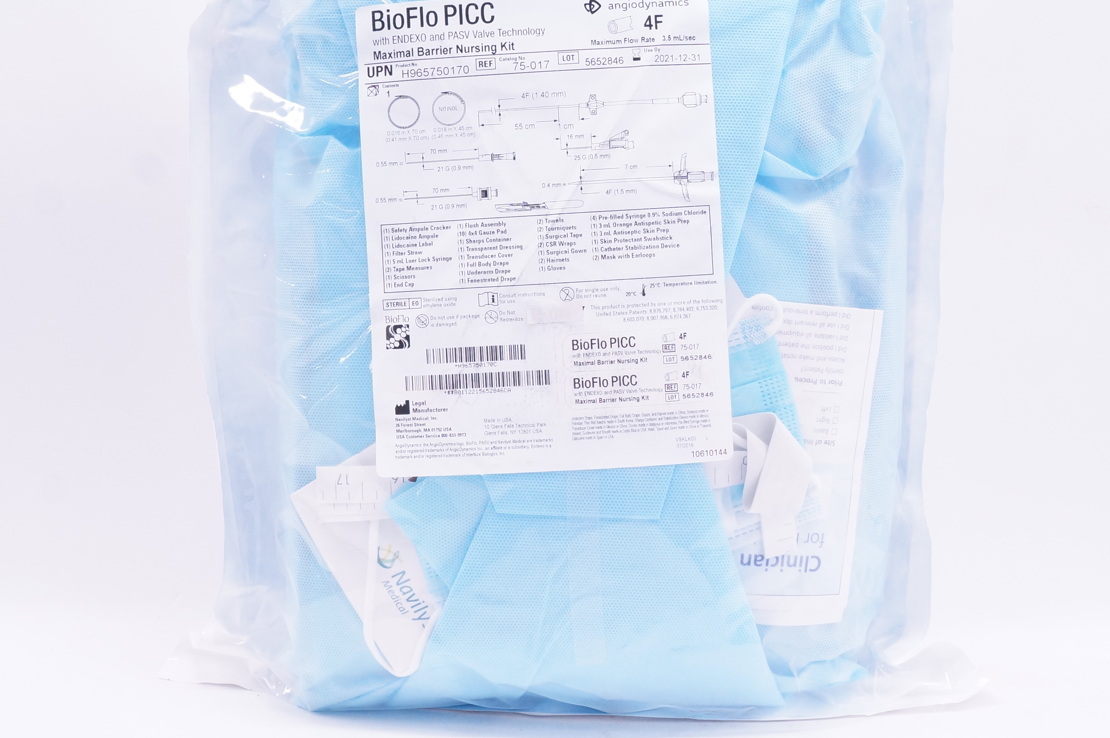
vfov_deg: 30.2
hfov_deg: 44.5
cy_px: 233
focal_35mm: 44
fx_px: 1355
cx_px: 577
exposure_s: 1/40
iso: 800
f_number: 9
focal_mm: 18
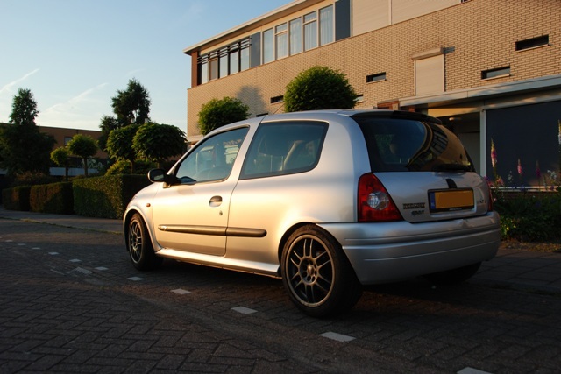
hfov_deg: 57.2
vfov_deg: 40.0
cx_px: 280
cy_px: 187
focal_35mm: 33
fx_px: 514
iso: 250
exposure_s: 1/400
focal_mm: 22
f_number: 5.6
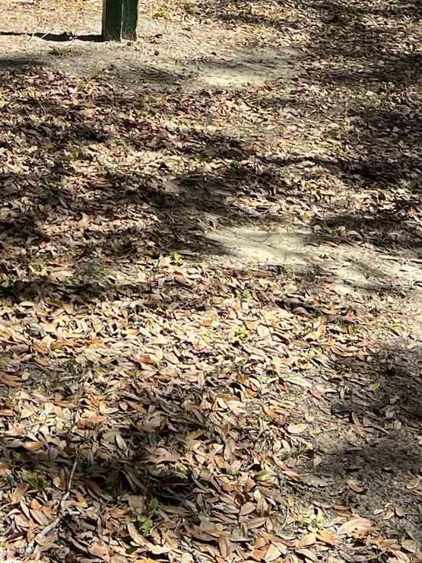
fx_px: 1317
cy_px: -229
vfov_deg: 21.2
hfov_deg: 17.5
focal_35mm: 81
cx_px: -60
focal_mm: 5.7
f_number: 1.5
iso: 50
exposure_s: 1/1344
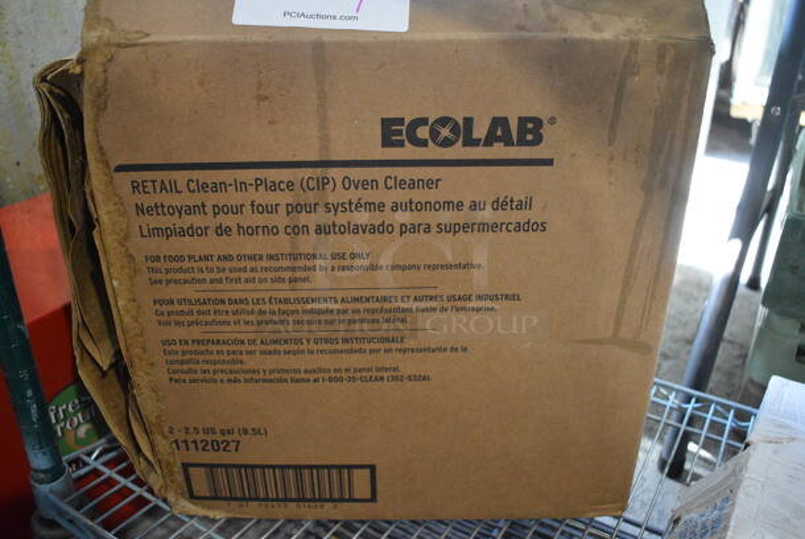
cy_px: 270
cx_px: 402
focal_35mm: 32
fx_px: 705
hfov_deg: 59.4
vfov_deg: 41.8
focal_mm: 21
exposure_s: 1/125
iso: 3200
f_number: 3.8
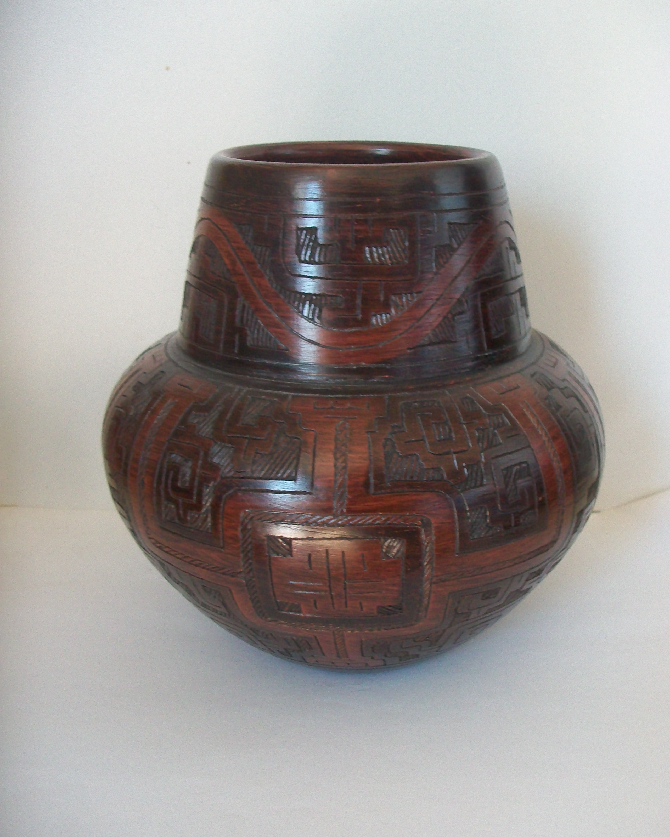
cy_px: 439
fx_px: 892
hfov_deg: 41.2
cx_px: 338
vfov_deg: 50.3
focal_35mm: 36
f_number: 2.8
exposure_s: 1/25
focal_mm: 5.7
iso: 160
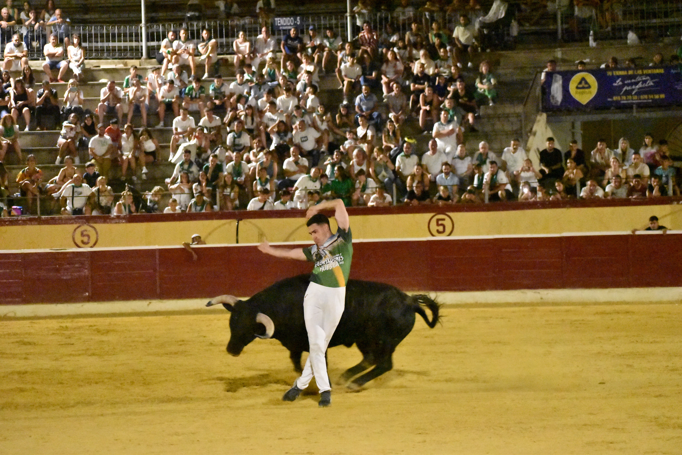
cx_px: 341
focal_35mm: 120
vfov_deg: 11.4
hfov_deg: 17.1
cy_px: 228
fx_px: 2273
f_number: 5
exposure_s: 1/400
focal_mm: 80
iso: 25600
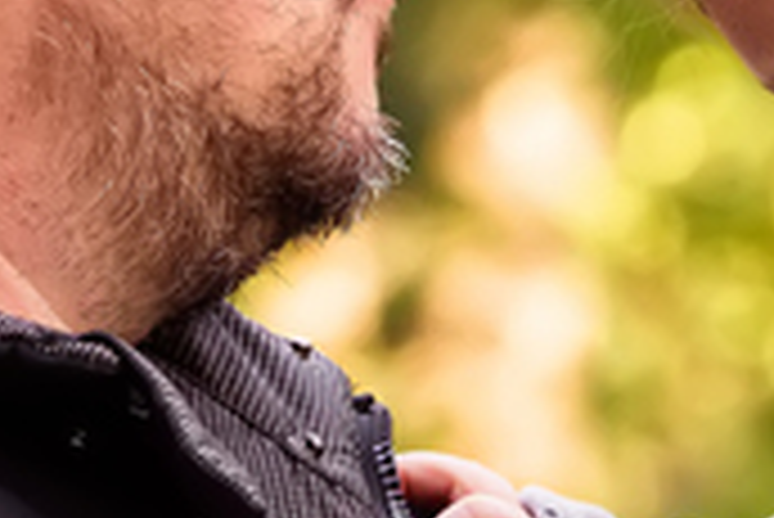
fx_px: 18742
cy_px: 38
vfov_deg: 1.6
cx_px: 1323
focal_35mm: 871
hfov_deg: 2.4
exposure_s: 1/200
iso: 2000
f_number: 8
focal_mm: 125
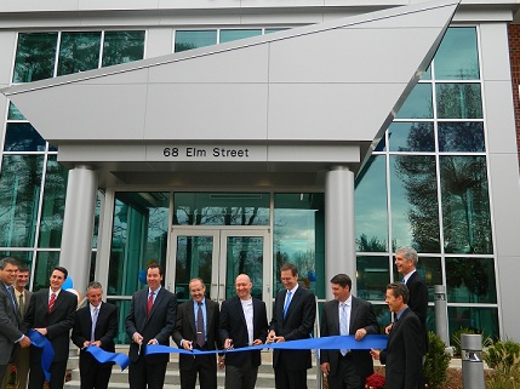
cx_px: 258
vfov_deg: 40.6
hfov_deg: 52.7
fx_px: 525
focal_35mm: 35
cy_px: 191
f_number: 3.1
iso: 80
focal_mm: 4.5
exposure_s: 1/160
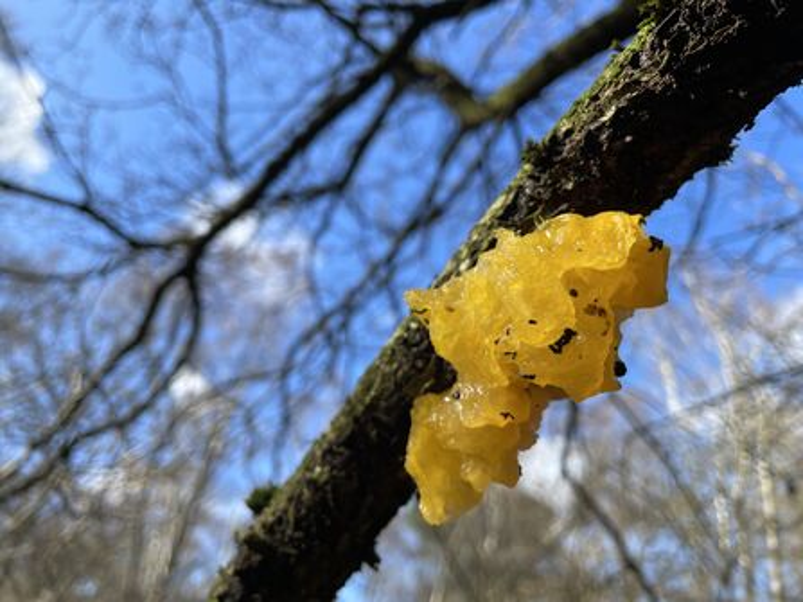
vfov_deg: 53.0
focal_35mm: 26
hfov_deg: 67.3
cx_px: 402
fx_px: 603
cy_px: 301
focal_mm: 4.2
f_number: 1.6
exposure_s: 1/1182
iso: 32
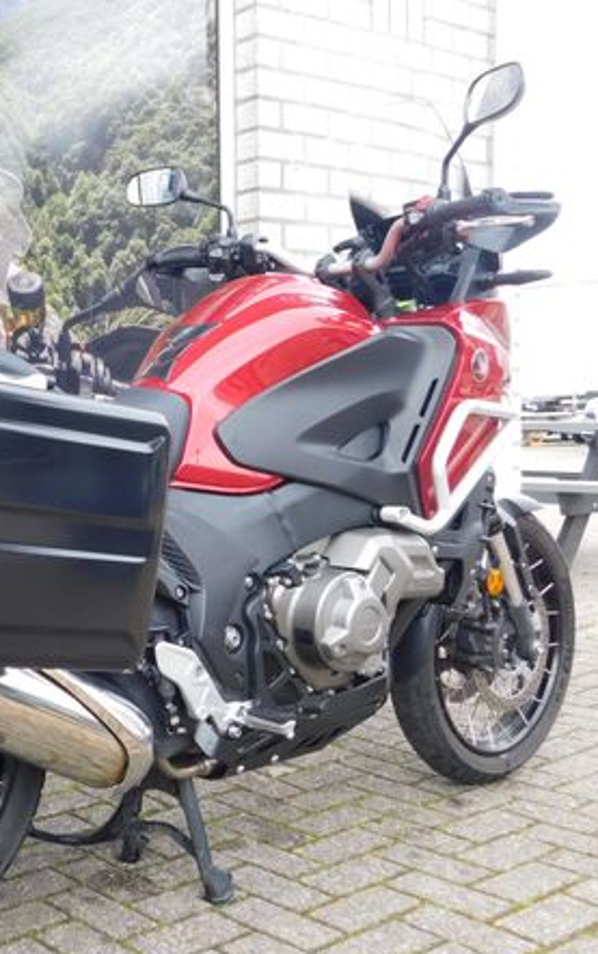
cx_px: -15
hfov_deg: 26.4
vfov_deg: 43.5
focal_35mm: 46
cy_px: 481
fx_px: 1197
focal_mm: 5.3
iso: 125
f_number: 3.2
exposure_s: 1/80
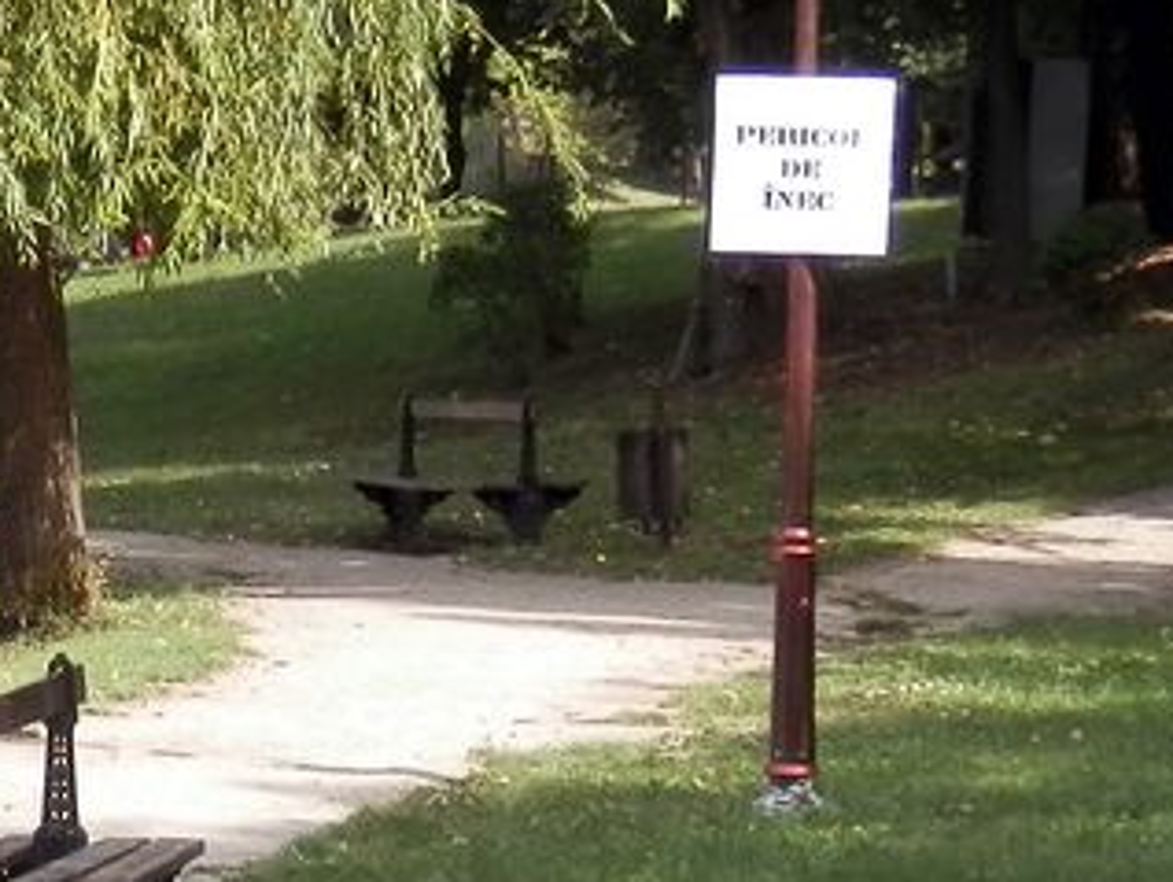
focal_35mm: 186
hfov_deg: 10.4
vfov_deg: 8.0
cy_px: 535
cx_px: -339
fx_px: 6308
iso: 80
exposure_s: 1/250
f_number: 3.6
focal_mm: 6.6
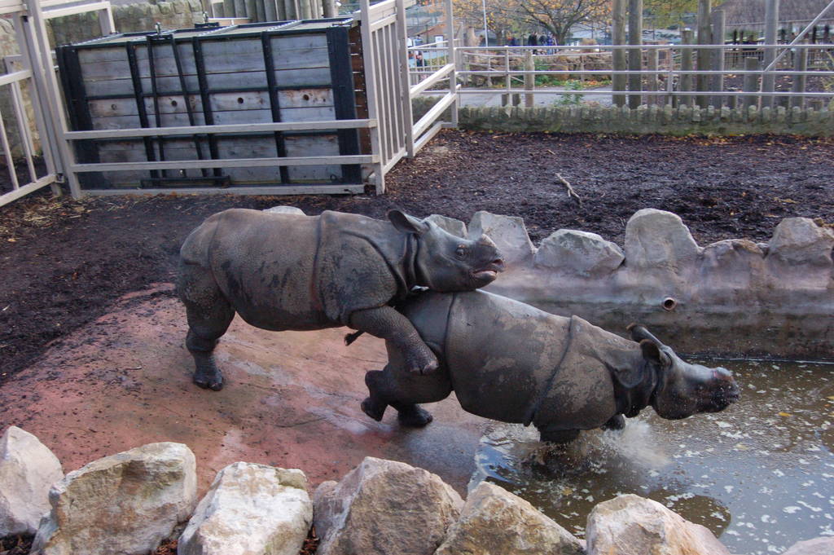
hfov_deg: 49.6
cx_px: 417
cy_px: 278
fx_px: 903
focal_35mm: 39
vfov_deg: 34.2
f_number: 6.3
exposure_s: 1/160
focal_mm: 26
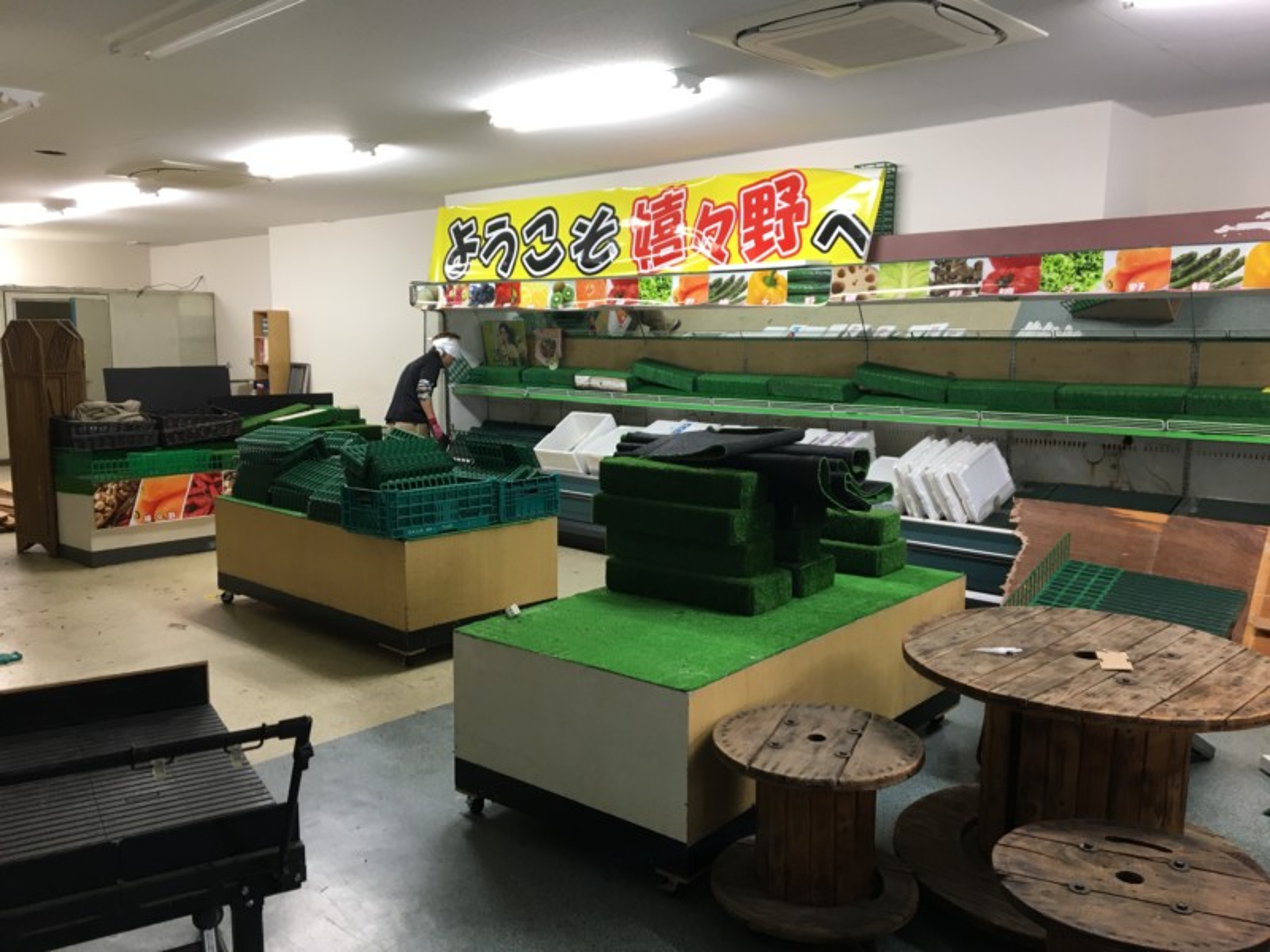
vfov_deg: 48.2
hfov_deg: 61.7
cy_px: 476
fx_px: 1064
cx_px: 635
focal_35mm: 29
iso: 80
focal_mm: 4.15
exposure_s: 1/30
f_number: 2.2
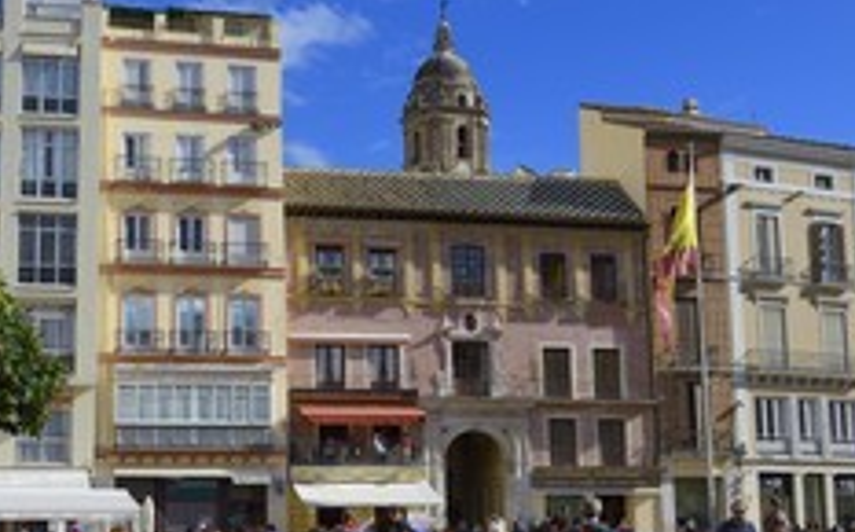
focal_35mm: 59
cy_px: 327
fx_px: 1373
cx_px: 237
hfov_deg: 34.0
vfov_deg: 21.9
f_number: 11
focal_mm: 32
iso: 200
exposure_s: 1/250
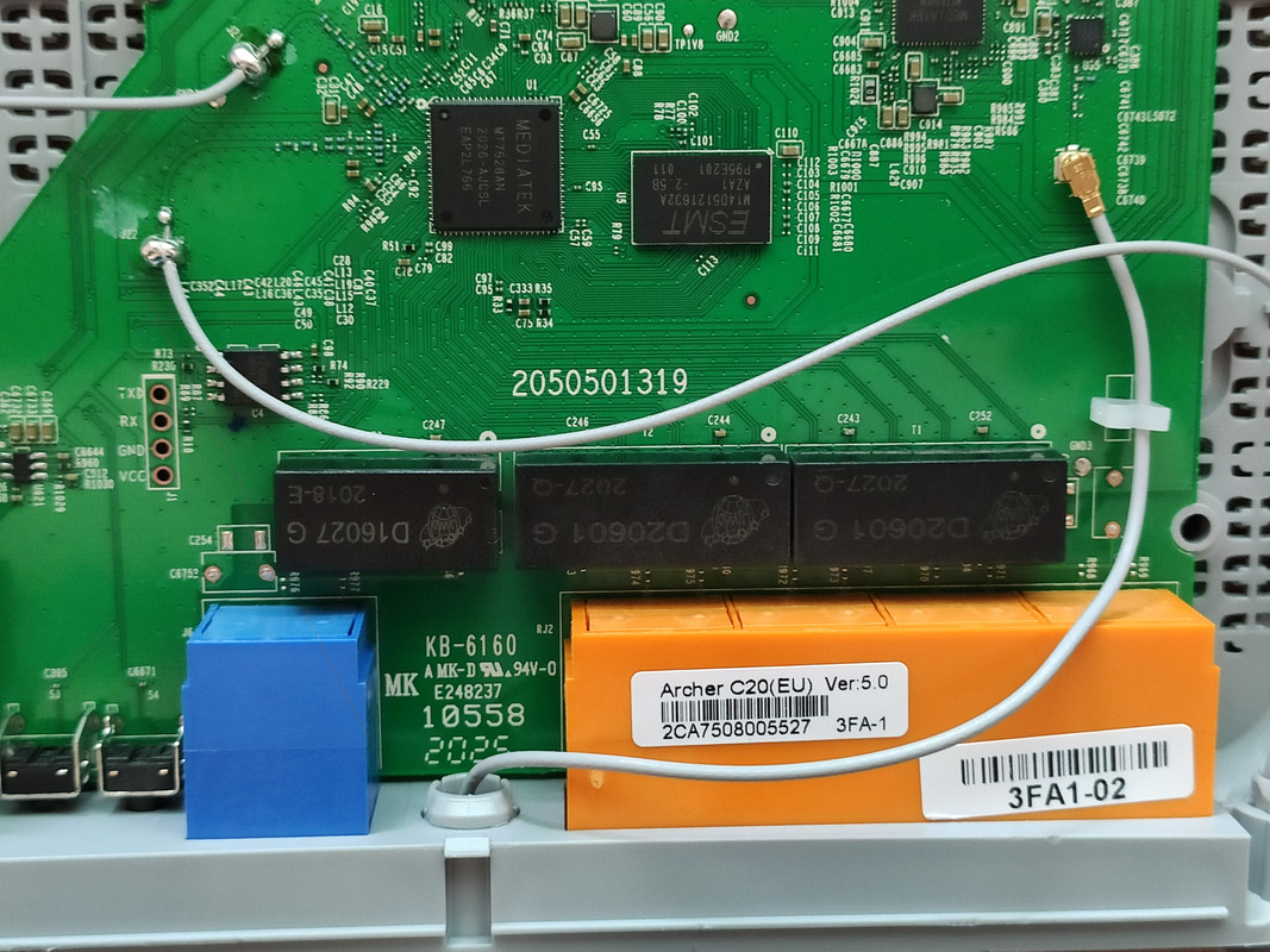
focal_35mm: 26
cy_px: 476
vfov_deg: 53.1
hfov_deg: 67.3
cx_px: 635
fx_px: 954
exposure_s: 1/25
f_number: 1.75
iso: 1727
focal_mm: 4.77
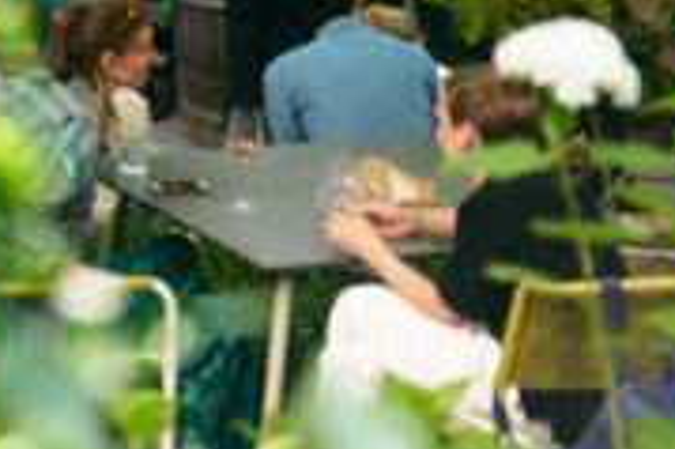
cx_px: -294
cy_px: -226
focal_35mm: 179
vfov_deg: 7.5
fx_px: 3353
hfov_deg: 11.1
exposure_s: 1/500
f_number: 1.4
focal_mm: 50
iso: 100
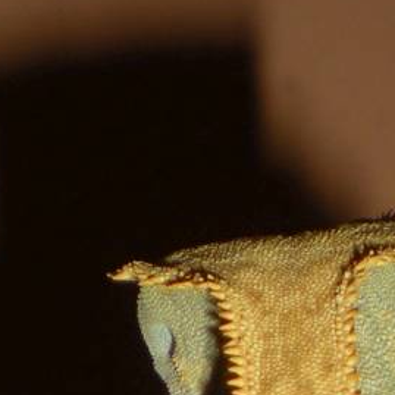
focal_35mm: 200
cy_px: 733
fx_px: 2582
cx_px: 254
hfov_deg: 8.7
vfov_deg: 8.4
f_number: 3.1
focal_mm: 6.3
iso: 64
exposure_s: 1/60
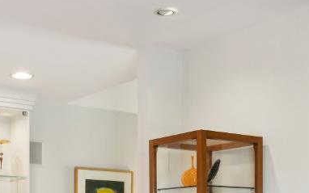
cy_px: 238
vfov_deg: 17.2
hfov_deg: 28.6
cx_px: 144
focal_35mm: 72
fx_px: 607
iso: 320
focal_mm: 18
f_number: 11
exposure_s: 1/10
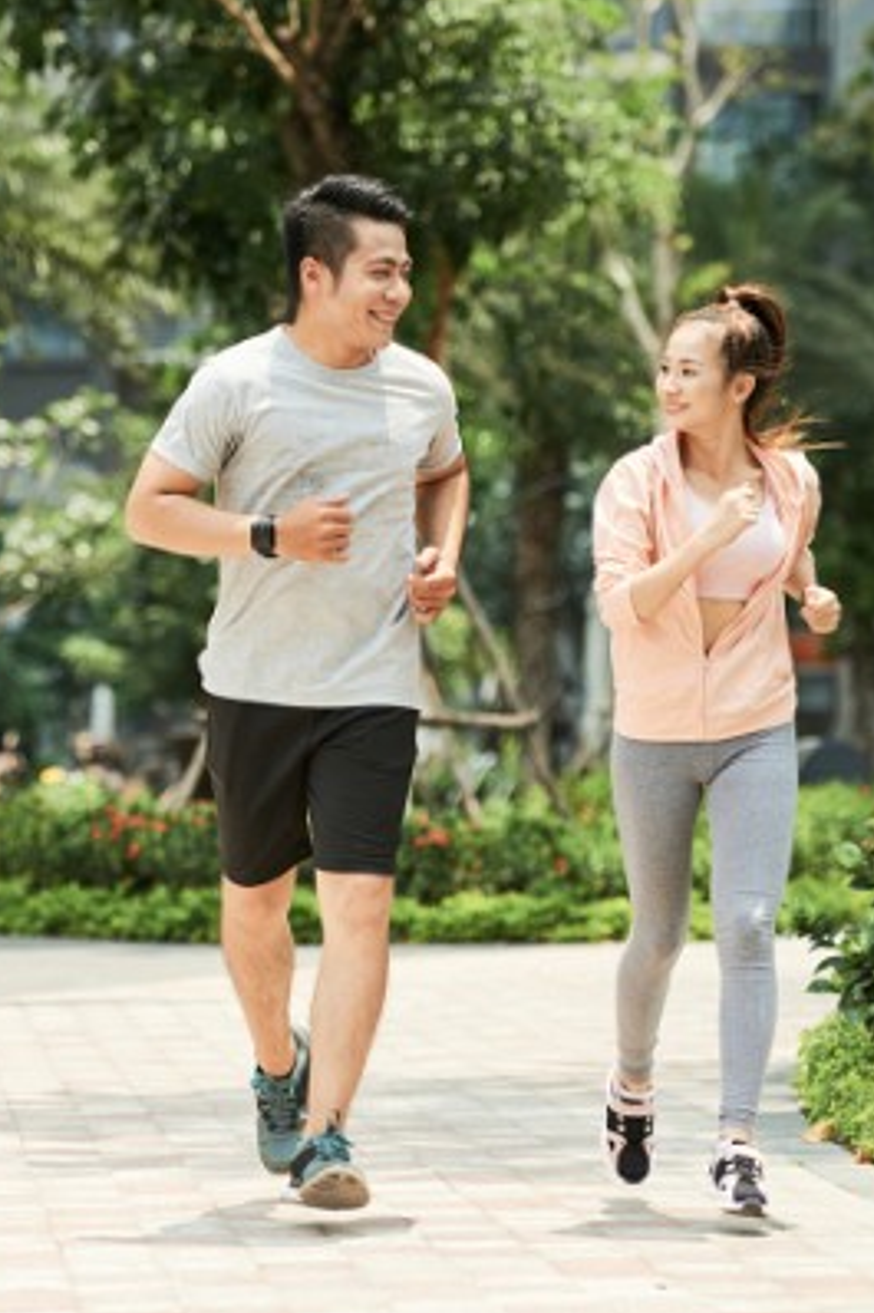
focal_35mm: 154
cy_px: 655
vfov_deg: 13.3
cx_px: 363
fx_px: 5613
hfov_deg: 8.9
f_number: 2.8
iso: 400
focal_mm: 102
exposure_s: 1/4000
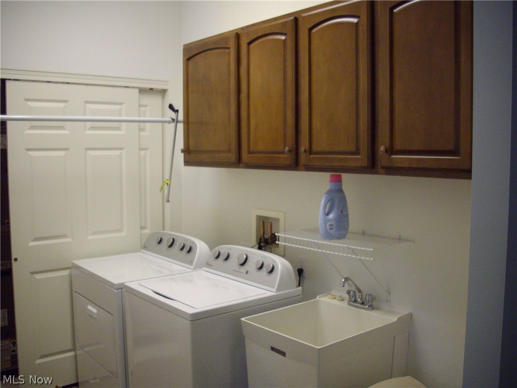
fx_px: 553
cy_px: 194
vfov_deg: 38.7
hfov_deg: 50.1
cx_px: 258
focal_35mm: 37
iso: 282
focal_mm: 6.2
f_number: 2.8
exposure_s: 1/50
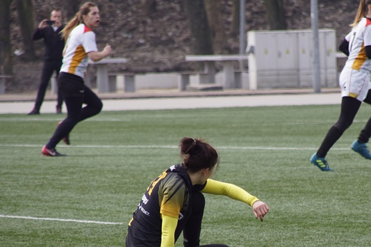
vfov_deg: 2.5
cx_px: 250
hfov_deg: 3.8
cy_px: 202
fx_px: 5553
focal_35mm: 539
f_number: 6.3
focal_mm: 200
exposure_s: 1/320
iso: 200
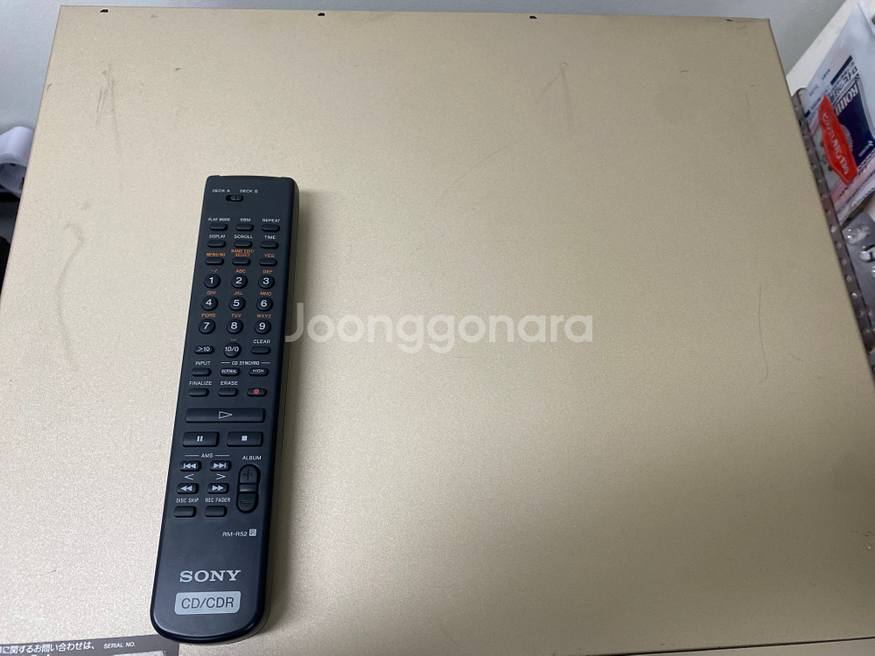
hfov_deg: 67.3
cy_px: 328
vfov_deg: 53.1
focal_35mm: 26
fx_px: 657
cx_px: 438
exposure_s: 1/120
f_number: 1.8
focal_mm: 4.25
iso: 125
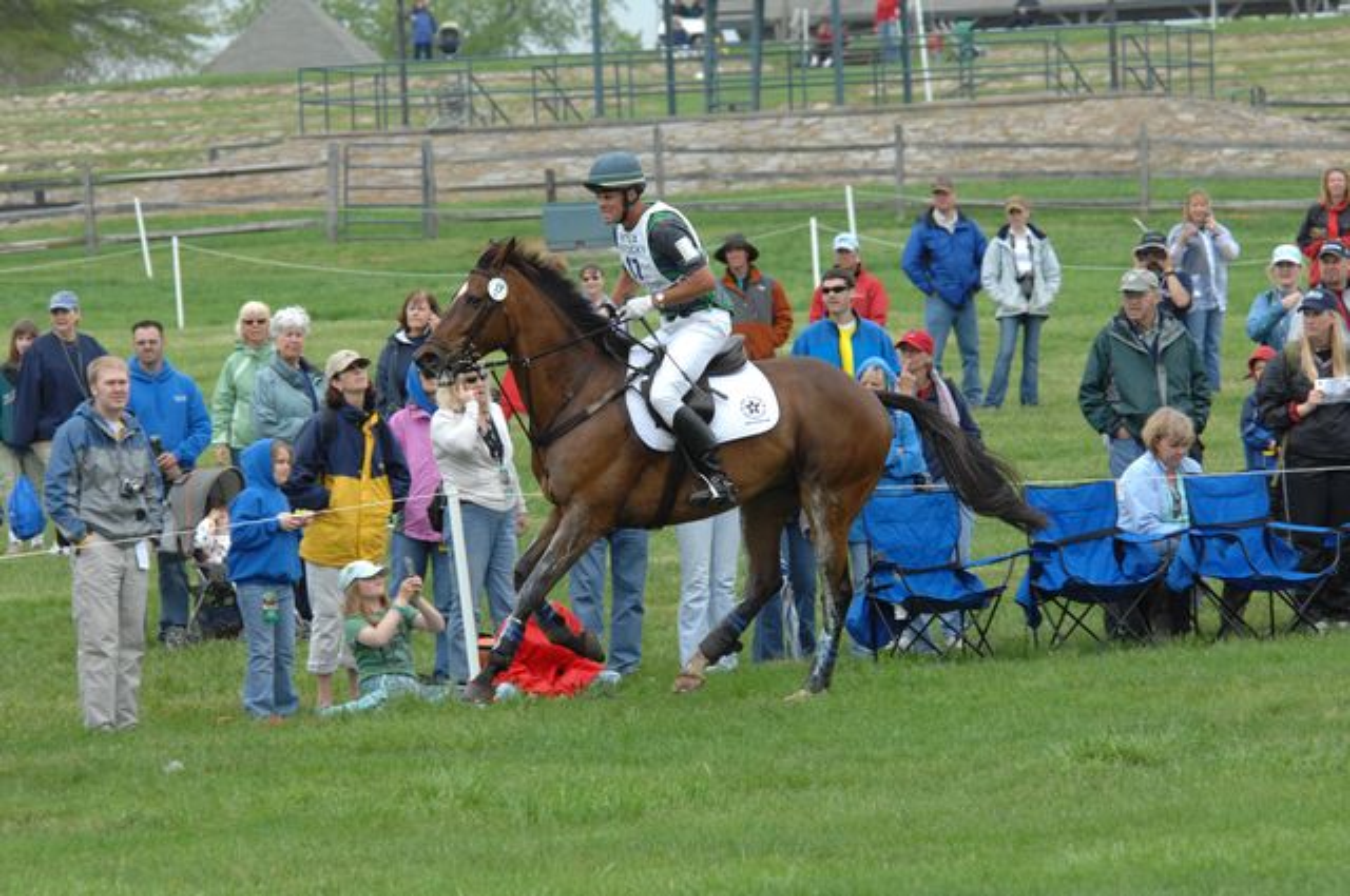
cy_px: 448
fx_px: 11797
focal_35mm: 315
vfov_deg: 4.4
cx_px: 675
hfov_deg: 6.5
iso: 400
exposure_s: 1/500
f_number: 7.6
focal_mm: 210
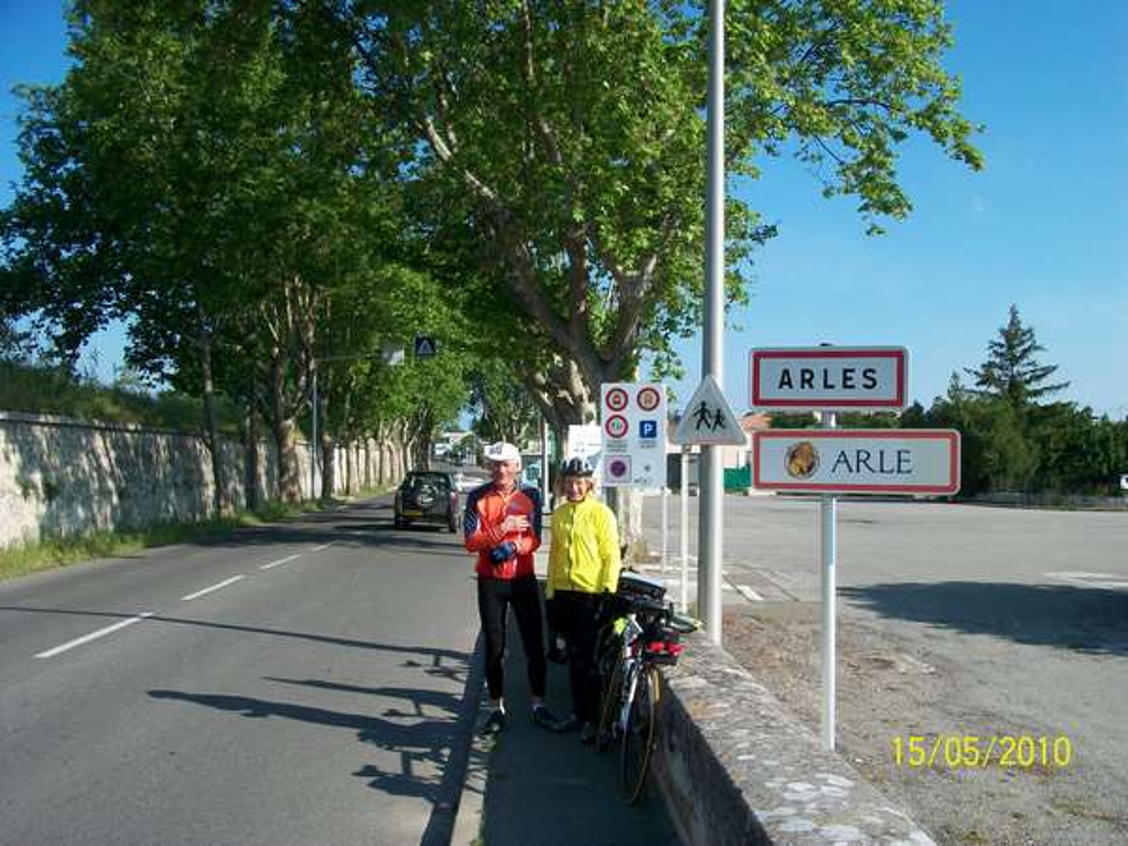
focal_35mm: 34
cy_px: 423
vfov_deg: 41.8
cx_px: 564
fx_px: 1108
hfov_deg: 54.0
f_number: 5.5
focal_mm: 5.7
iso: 80
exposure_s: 1/320
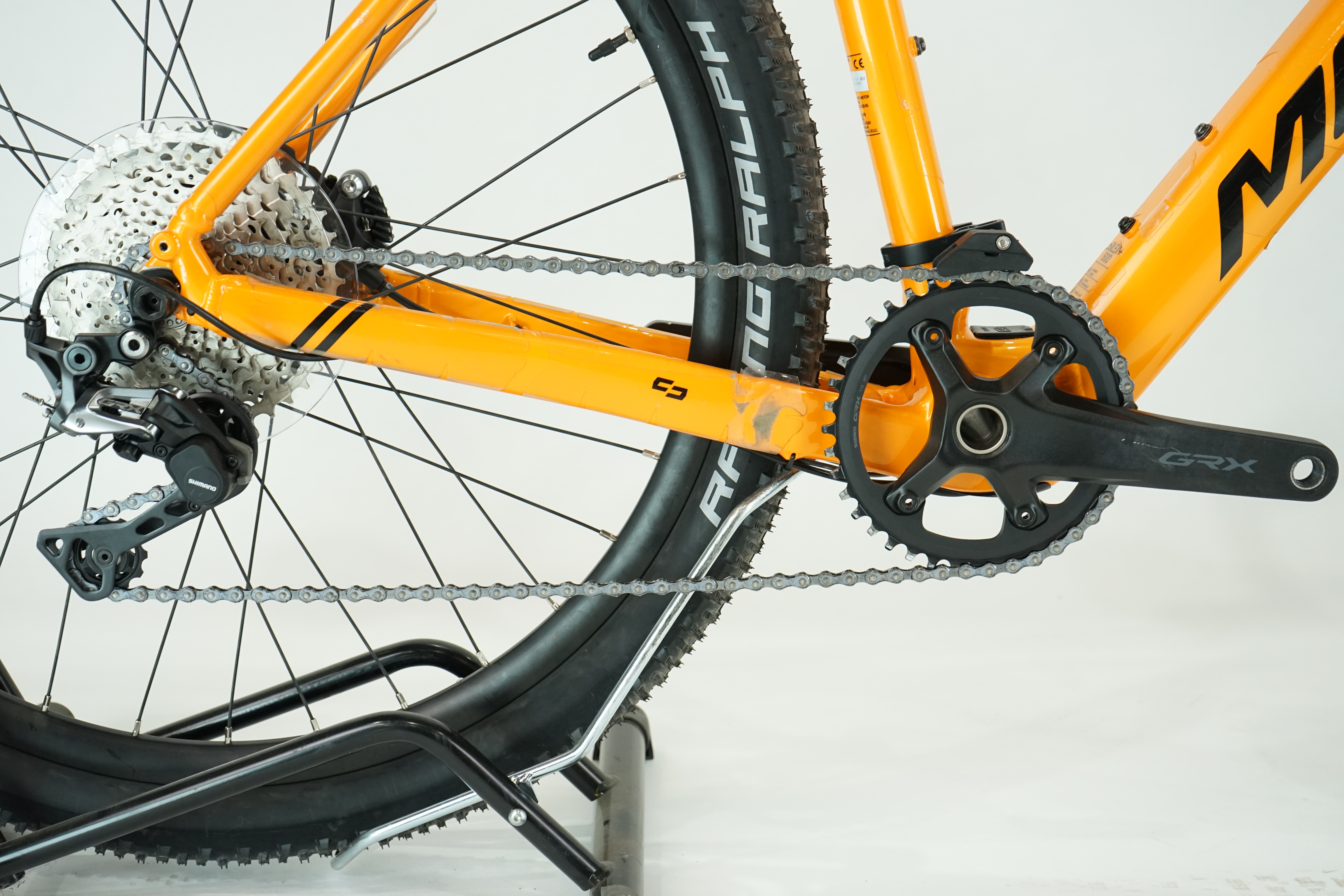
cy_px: 448
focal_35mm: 47
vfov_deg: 28.6
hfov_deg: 41.9
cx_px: 672
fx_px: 1755
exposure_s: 1/200
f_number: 5.6
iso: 1600
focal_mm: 47
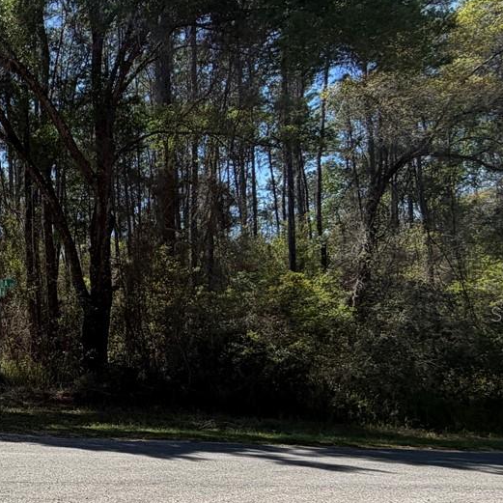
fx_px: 625
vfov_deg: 43.5
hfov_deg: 31.0
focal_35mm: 38
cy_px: 314
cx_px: -190
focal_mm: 2.22
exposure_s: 1/770
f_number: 2.2
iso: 25
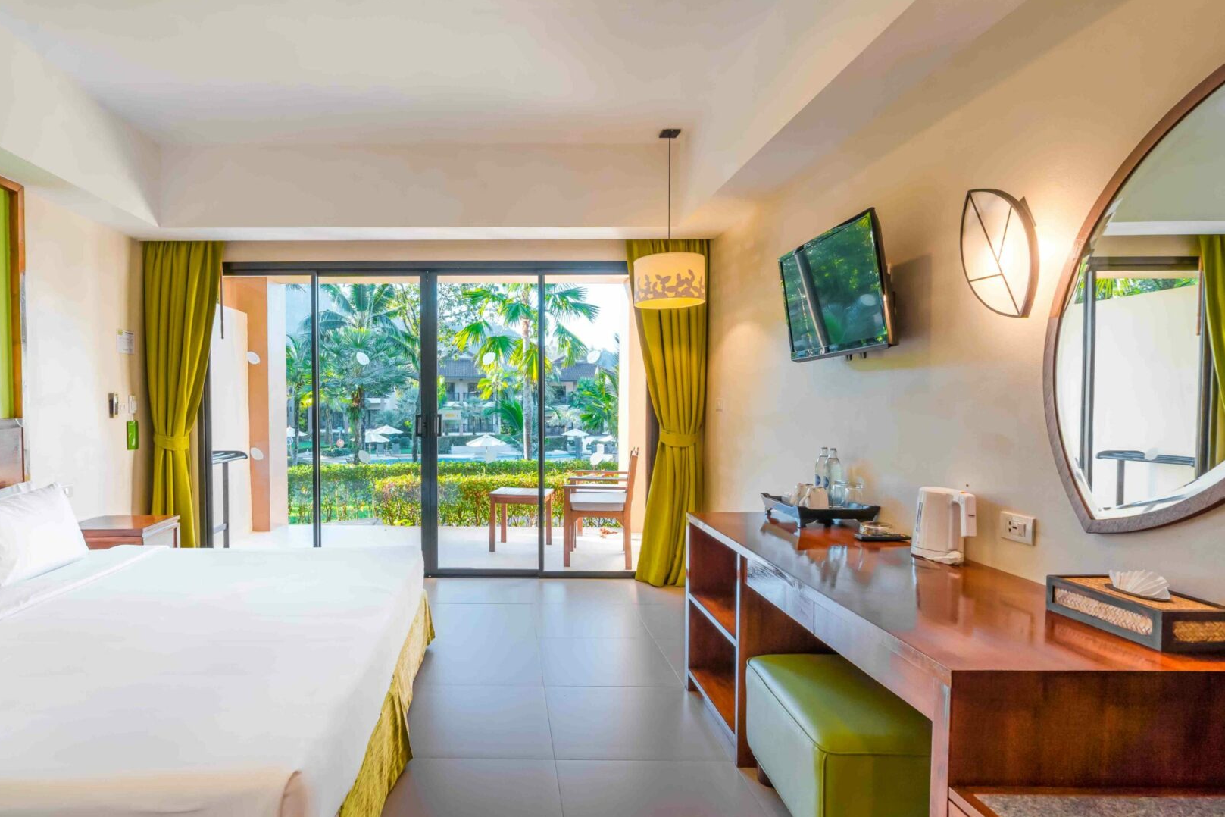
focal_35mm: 19
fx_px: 646
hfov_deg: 86.3
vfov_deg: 64.4
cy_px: 361
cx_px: 522
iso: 100
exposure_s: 1/4
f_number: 11
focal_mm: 16
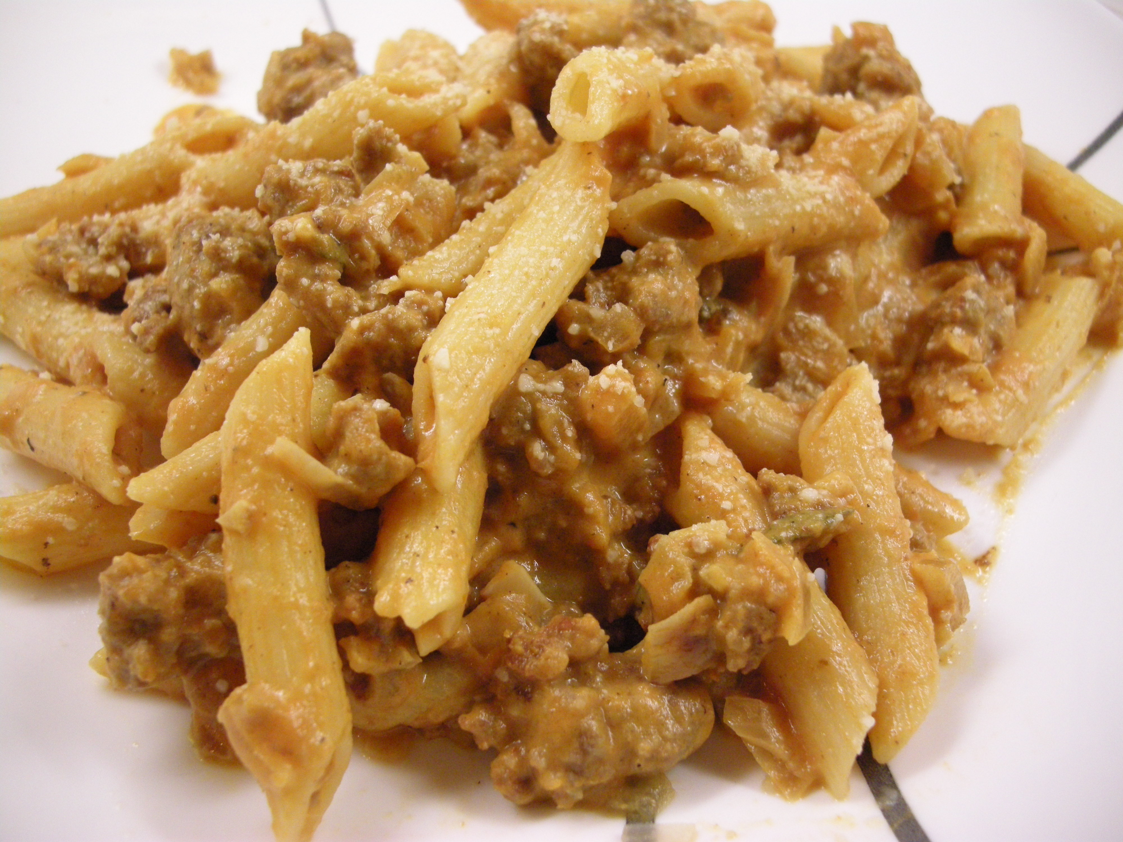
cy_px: 421
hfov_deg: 50.1
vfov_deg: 38.7
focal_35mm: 37
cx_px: 562
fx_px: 1200
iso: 400
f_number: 2.8
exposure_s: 1/62
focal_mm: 7.9
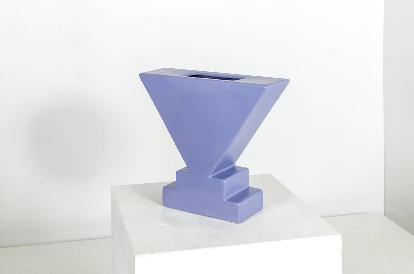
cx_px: 207
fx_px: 602
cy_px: 137
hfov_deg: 37.9
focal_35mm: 52
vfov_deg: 25.6
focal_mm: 35
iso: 100
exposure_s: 1/200
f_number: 18
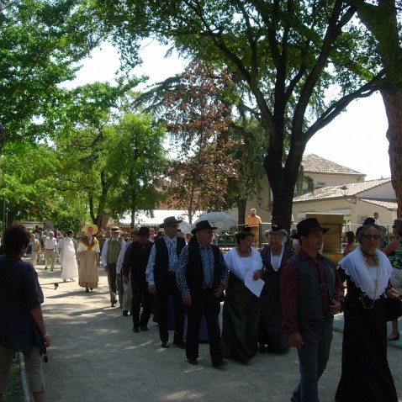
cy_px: 201
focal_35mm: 45
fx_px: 591
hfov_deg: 37.5
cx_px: 188
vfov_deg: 37.6
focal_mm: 7.8
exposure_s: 1/745
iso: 64
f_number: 2.8
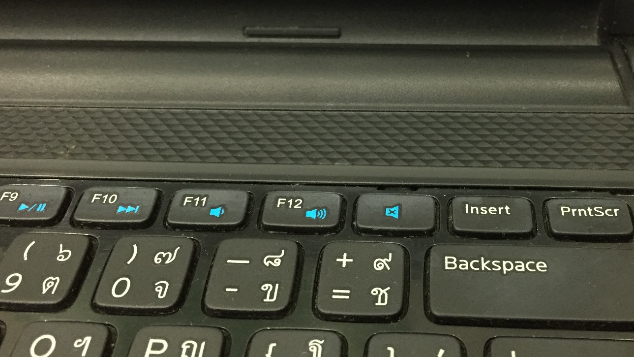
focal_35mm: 40
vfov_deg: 29.5
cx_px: 379
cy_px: 114
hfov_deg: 50.2
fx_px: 672
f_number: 2.2
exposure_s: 1/20
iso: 250
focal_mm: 4.15
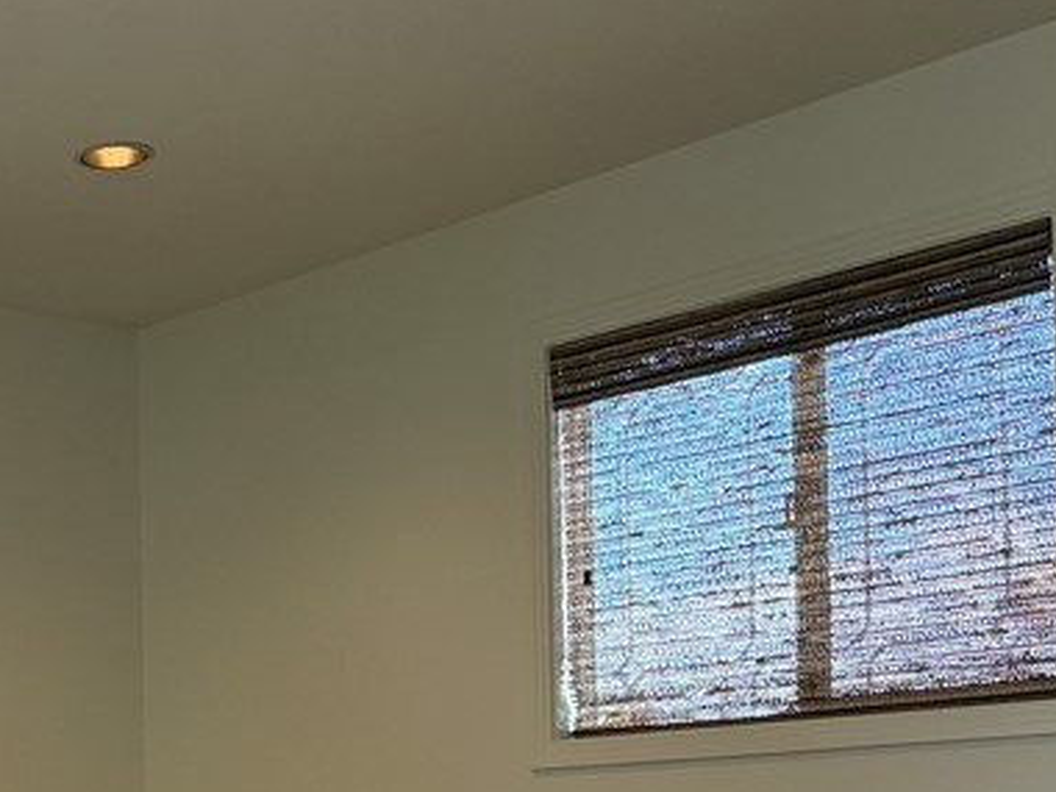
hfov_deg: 24.5
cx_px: -292
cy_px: 828
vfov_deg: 20.2
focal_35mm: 70
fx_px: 2135
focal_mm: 5.96
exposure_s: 1/120
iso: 125
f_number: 1.6
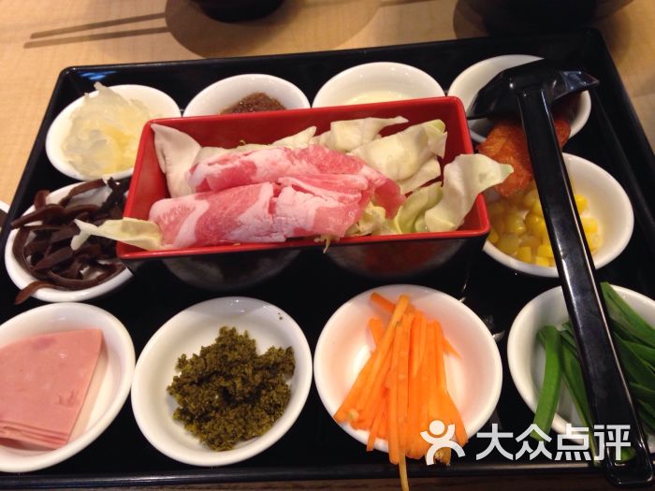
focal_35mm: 33
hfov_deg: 55.4
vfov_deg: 42.9
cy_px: 246
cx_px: 328
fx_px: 624
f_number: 2.4
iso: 125
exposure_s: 1/20
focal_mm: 4.12
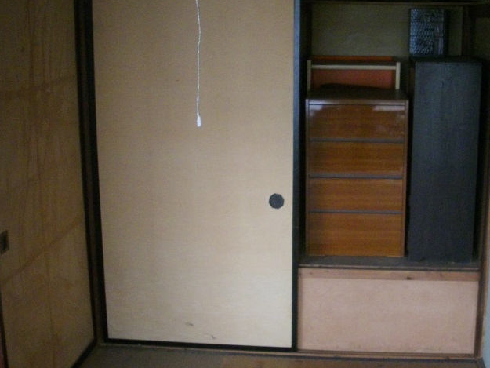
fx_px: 765
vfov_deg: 27.0
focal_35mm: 54
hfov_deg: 35.4
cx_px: 289
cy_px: 198
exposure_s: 1/50
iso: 384
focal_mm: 6.2
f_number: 2.8
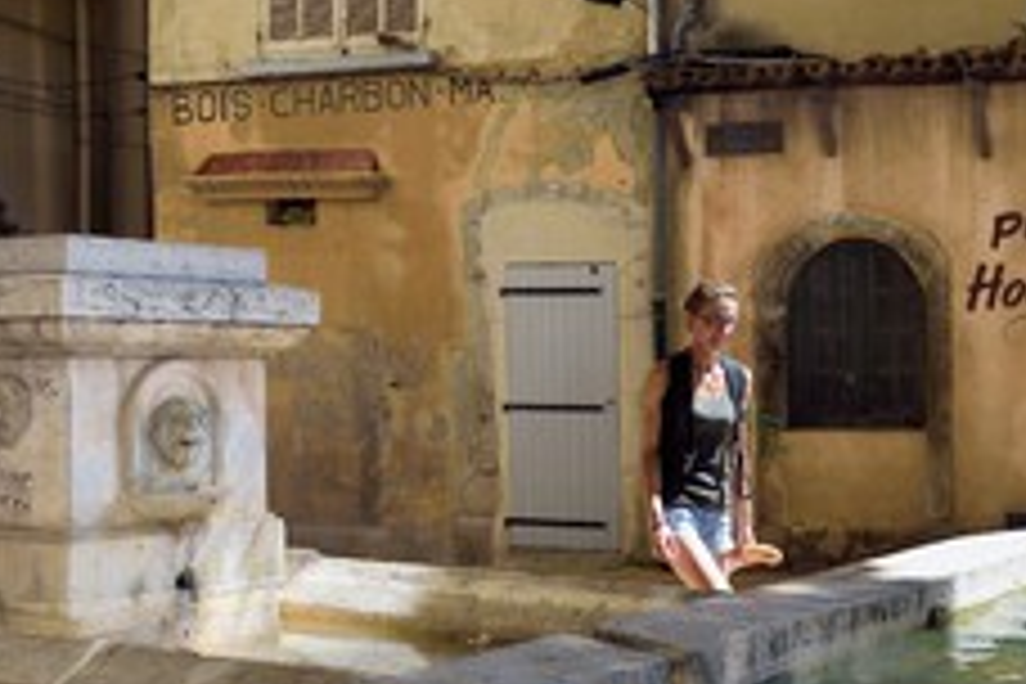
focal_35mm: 59
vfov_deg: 23.0
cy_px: 387
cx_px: 765
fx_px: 1681
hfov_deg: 33.3
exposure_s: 1/160
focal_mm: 32
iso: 400
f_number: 13
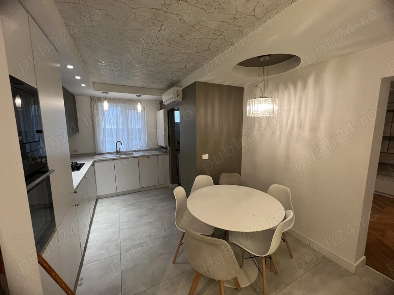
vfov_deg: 89.9
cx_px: 197
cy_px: 148
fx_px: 148
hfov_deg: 106.2
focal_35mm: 13
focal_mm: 1.57
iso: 160
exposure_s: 1/100
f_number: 1.8
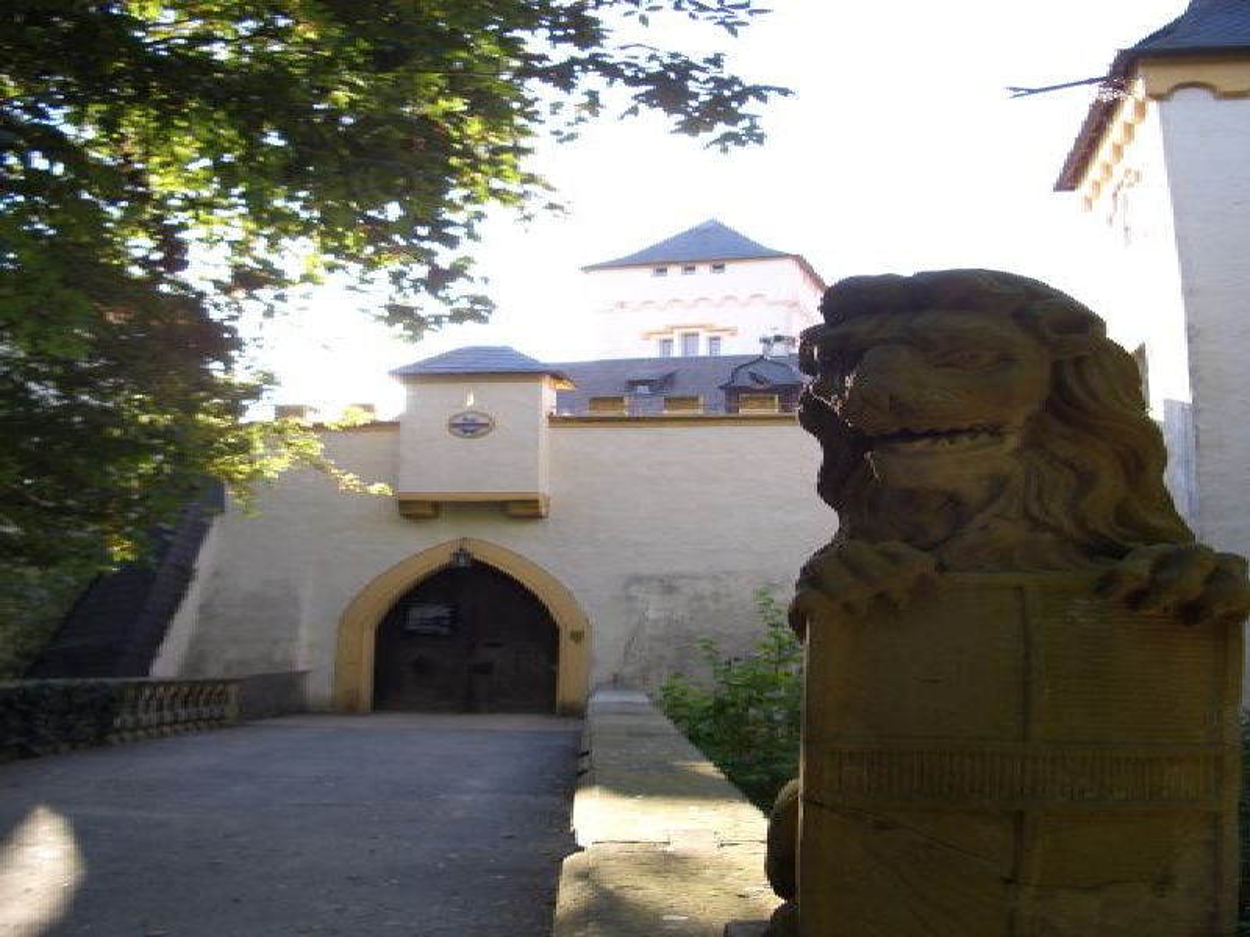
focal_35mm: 35
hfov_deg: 52.6
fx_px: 1264
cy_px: 468
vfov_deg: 40.7
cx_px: 625
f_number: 2.6
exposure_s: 1/125
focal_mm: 5.8
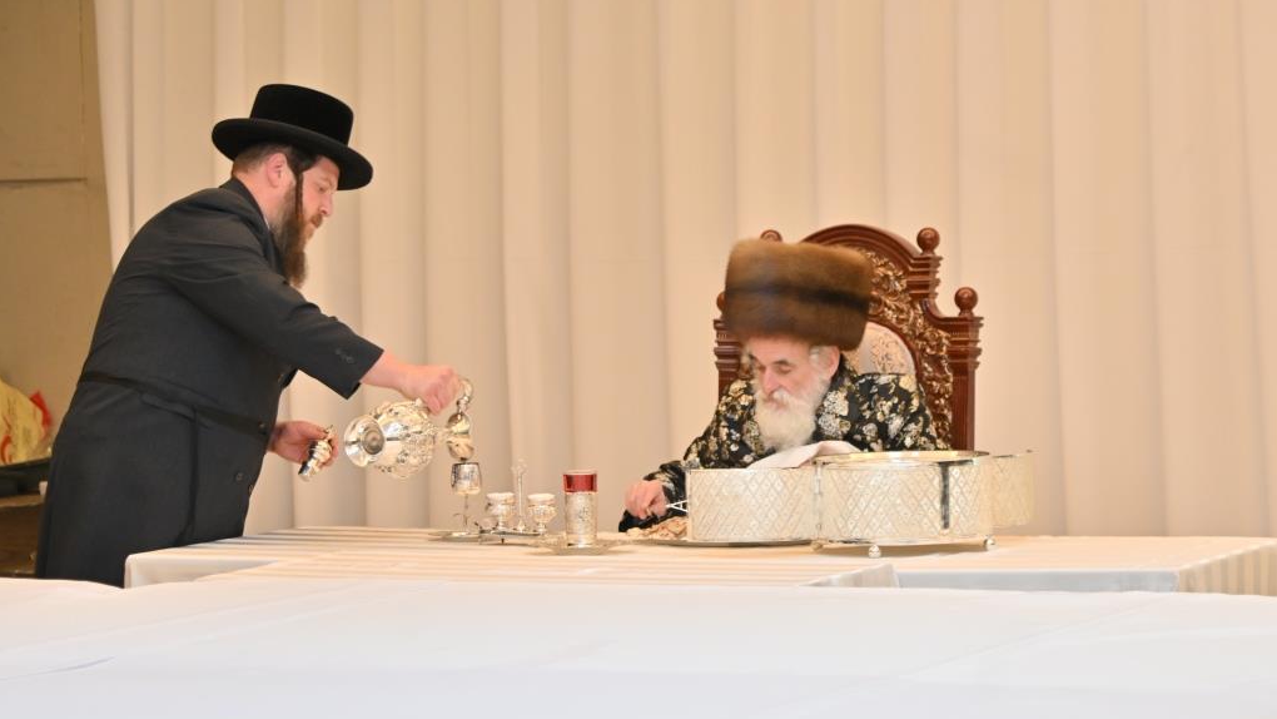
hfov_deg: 17.4
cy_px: 341
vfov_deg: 9.9
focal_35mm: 123
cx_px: 638
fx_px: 4165
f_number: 4
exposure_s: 1/160
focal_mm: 78
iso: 500
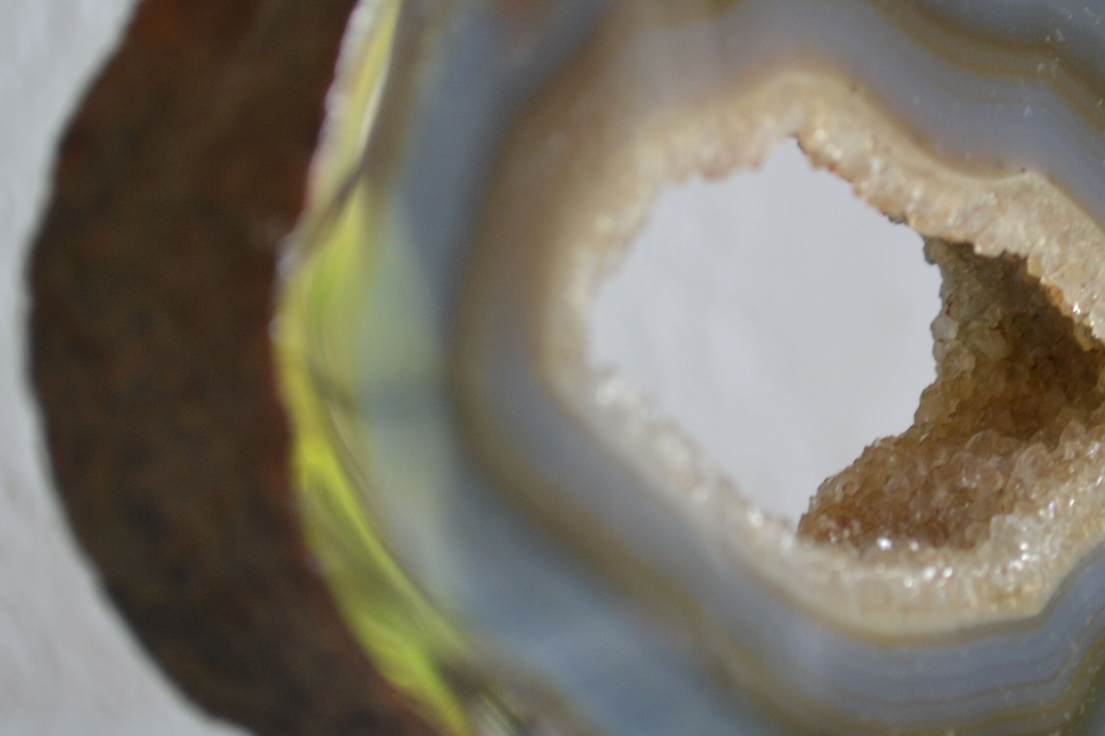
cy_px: 306
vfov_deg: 8.2
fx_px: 5126
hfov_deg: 12.2
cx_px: 919
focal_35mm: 167
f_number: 5.6
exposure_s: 1/40
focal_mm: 55
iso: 400
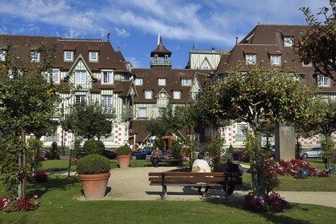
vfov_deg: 30.5
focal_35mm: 44
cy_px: 112
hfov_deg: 44.5
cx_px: 168
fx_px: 411
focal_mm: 44
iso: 200
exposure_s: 1/320
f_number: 13
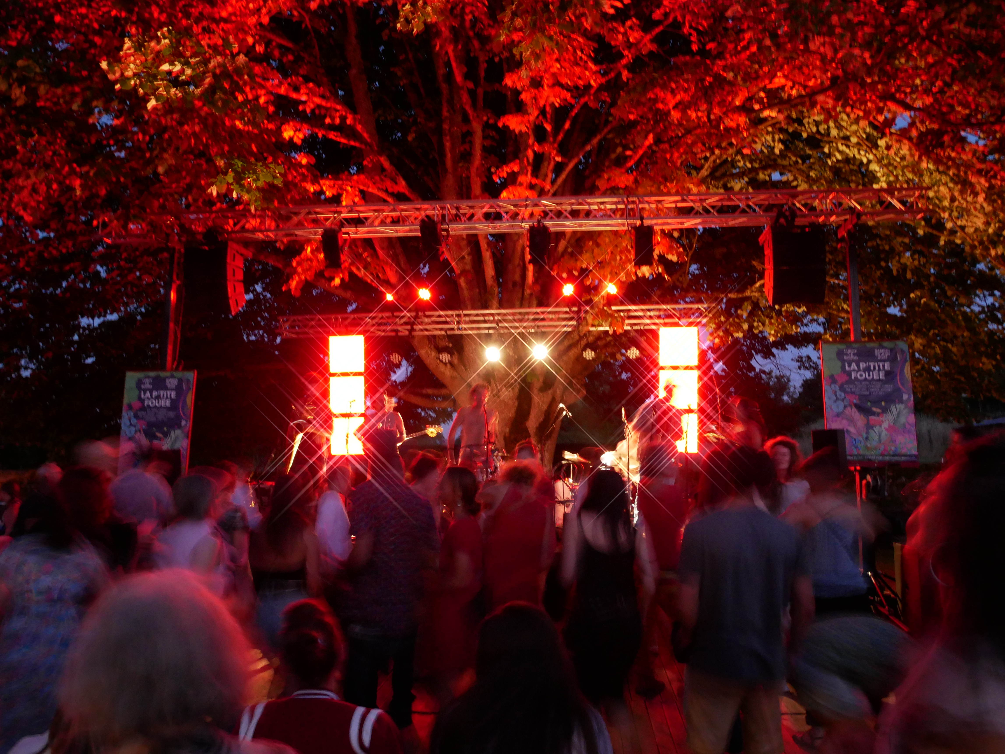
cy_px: 377
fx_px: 697
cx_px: 502
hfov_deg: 71.6
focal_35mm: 24
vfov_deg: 56.9
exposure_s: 1/2
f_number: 9
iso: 1600
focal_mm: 12
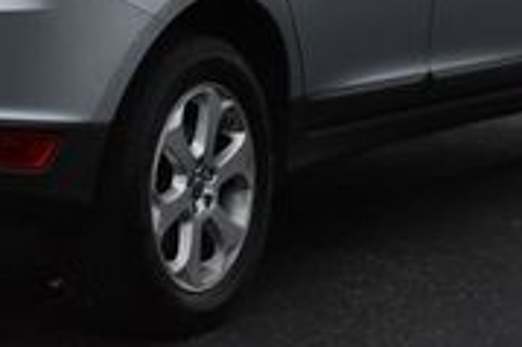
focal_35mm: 193
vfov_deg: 6.9
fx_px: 2796
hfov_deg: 10.7
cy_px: -261
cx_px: 222
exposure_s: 1/200
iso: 800
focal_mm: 36
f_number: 4.8
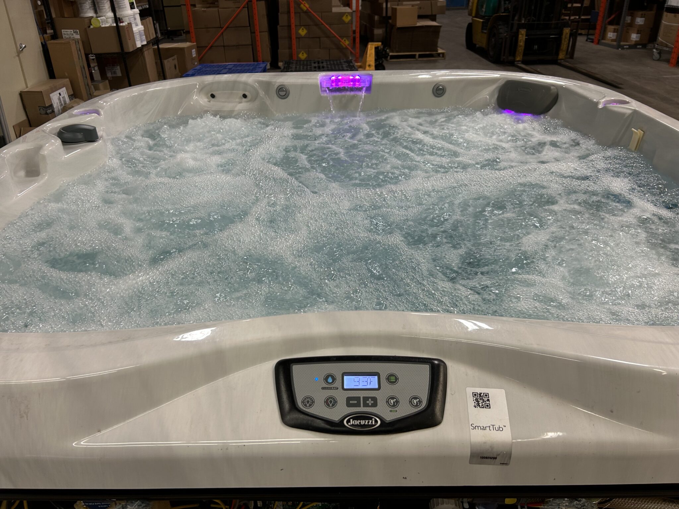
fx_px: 510
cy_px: 254
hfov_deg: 67.3
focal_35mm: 26
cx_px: 340
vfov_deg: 53.1
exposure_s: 1/60
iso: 80
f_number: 1.5
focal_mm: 5.7
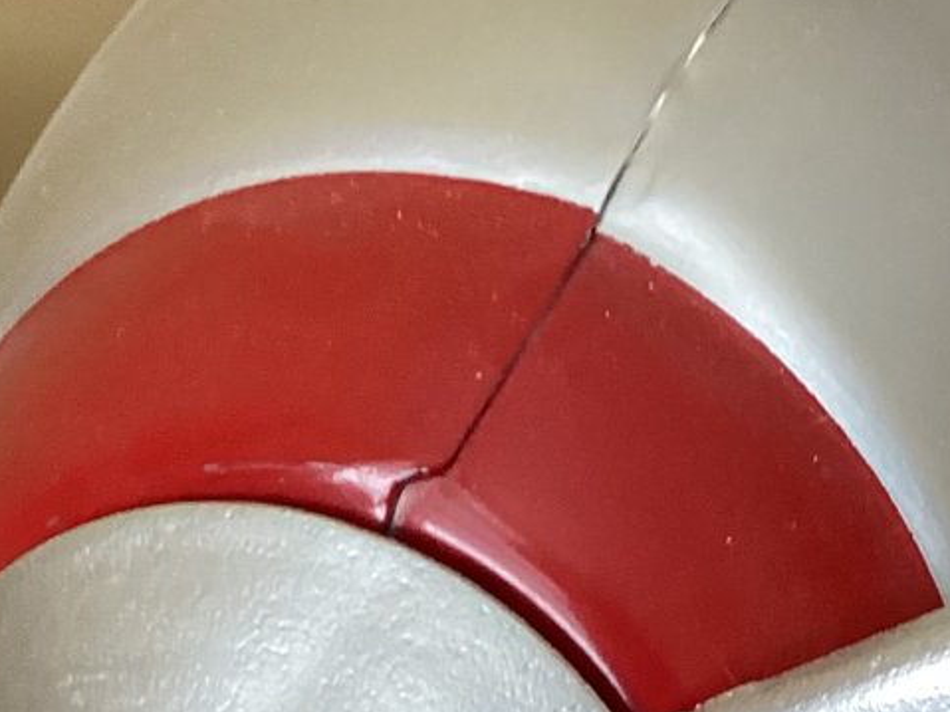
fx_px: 2689
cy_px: 987
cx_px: 626
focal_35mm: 98
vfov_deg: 14.3
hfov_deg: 20.0
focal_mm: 3.3
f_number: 2.4
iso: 250
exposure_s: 1/60
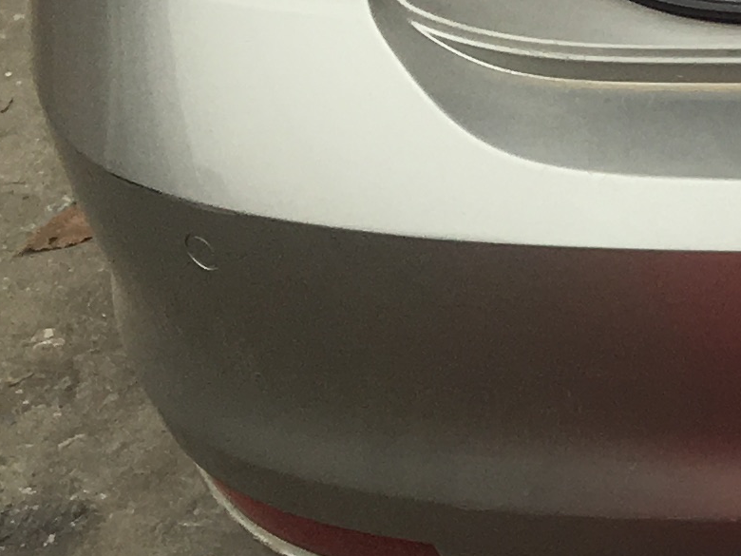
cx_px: 1546
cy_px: 401
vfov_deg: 9.9
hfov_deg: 11.6
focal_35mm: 150
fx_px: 3211
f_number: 2.2
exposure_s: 1/432
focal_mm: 4.15
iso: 25
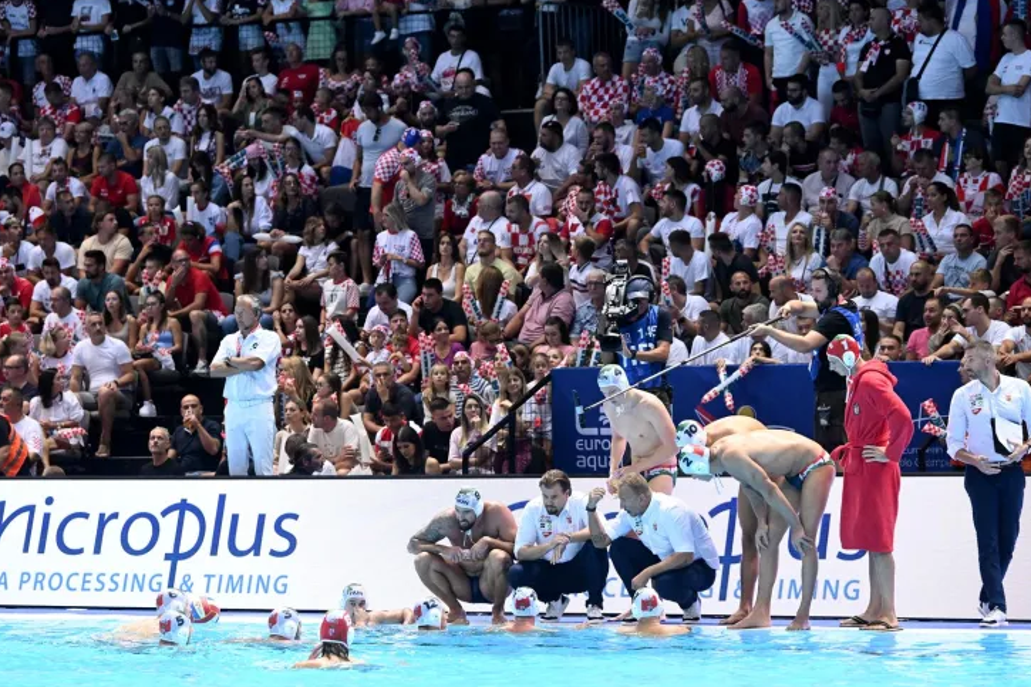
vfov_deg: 9.0
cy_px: 355
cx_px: 529
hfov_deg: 13.5
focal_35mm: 152
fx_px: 4352
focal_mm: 145
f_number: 4
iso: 4000
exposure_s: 1/800
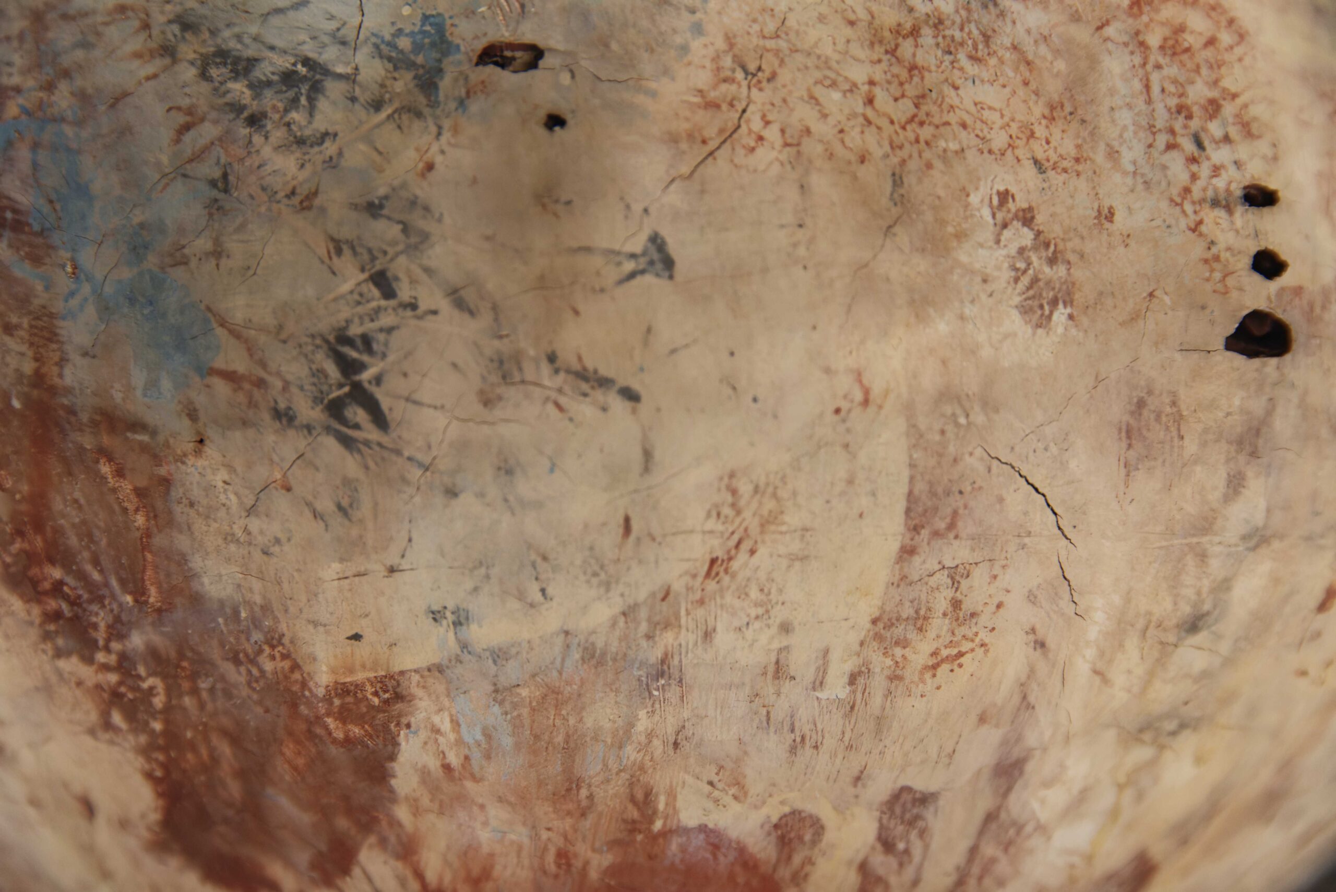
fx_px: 3898
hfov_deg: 19.4
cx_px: 668
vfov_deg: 13.1
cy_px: 446
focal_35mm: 105
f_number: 6.3
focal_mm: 105
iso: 1000
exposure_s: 1/50
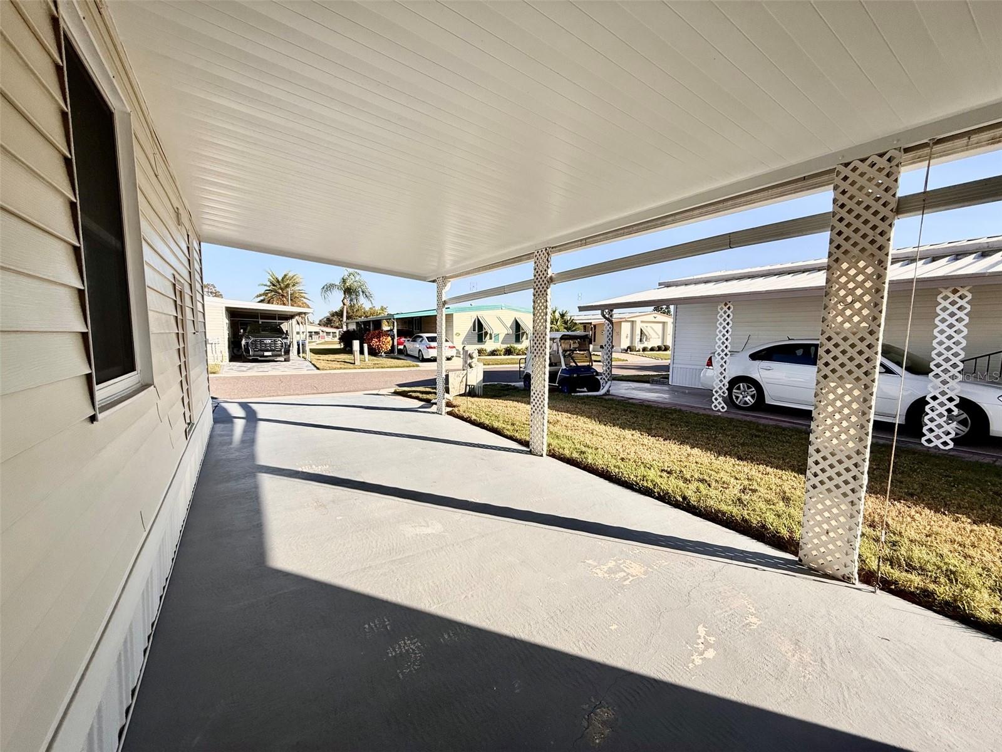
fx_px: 405
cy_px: 376
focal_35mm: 14
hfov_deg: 102.1
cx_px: 501
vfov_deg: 85.7
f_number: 2.2
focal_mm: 2.22
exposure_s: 1/1698
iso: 50
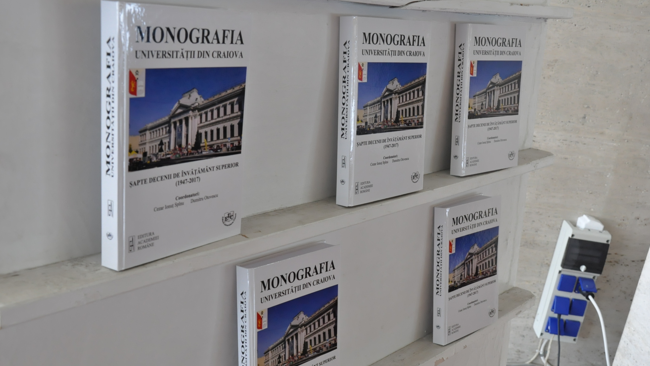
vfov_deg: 29.0
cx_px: 325
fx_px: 707
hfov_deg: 49.4
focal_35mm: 41
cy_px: 204
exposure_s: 1/60
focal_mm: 26
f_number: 8
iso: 1600
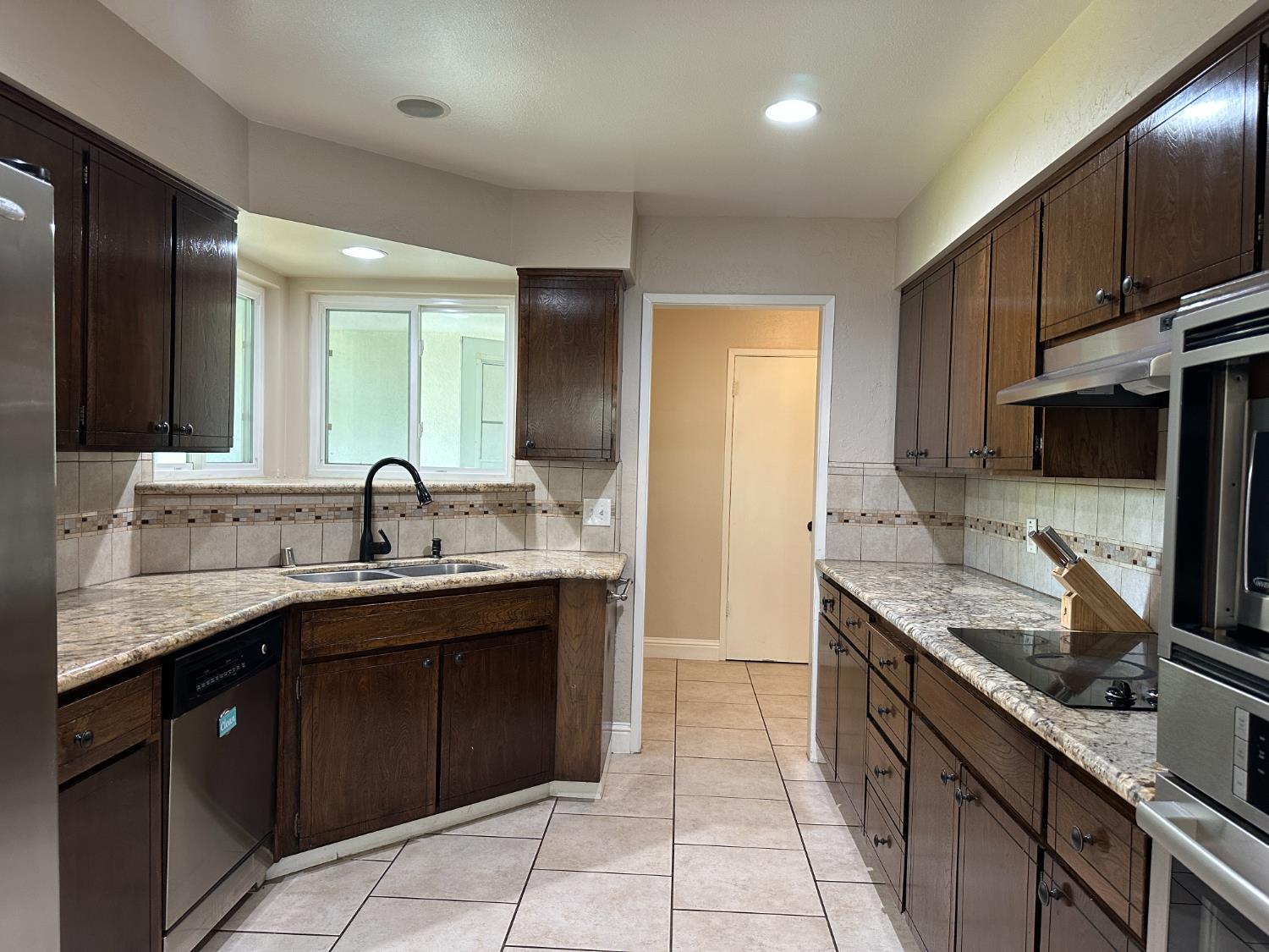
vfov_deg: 56.8
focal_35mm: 24
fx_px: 880
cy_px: 476
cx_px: 634
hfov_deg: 71.6
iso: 250
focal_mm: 6.86
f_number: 1.78
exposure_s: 1/60
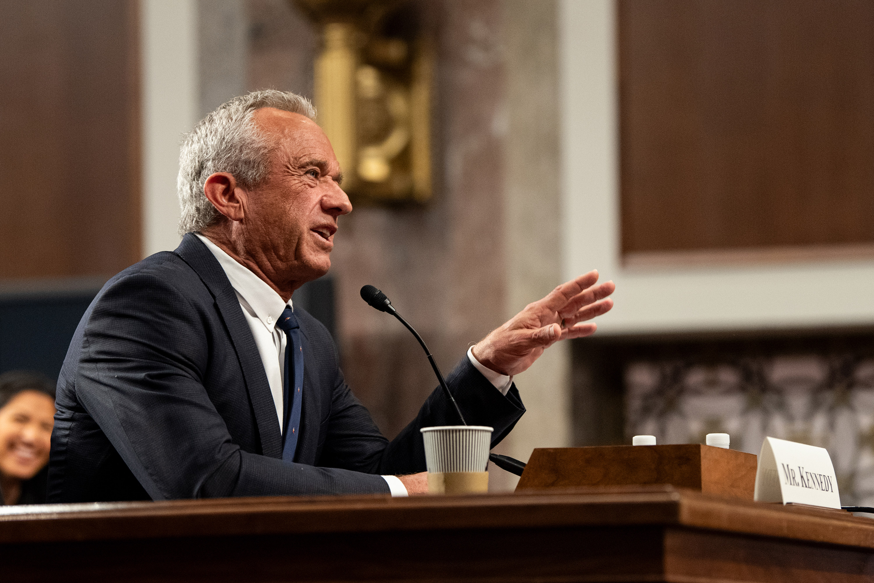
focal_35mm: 116
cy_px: 292
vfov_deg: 11.8
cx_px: 437
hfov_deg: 17.6
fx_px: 2816
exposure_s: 1/250
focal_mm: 116
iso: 2000
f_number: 2.8
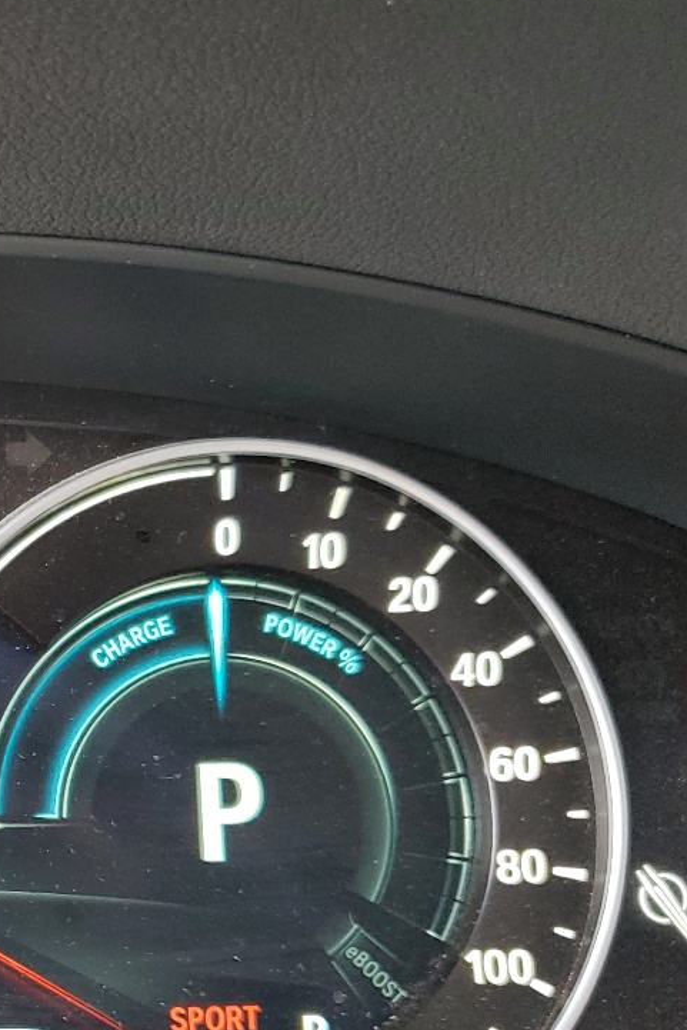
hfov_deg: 20.5
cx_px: -224
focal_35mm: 60
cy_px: 676
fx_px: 1717
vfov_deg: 33.1
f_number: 1.5
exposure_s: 1/100
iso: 96
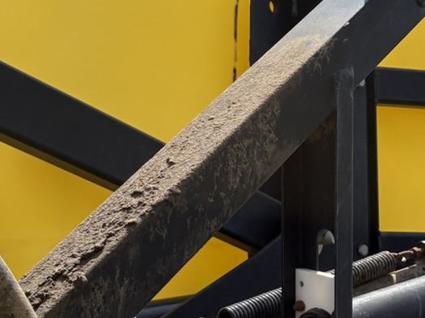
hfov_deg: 19.4
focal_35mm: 101
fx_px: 1240
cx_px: 285
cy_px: 41
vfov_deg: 14.5
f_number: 1.6
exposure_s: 1/4608
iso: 50
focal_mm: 5.96
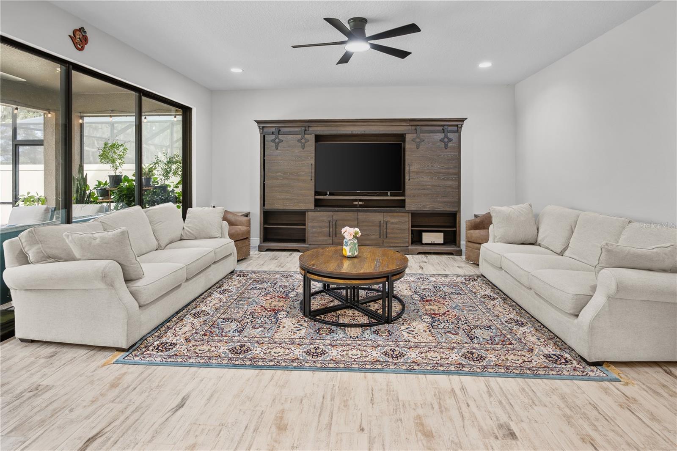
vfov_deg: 67.4
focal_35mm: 18
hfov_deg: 90.0
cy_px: 226
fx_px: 338
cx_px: 338
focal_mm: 12
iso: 200
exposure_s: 1/1.67
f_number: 3.5
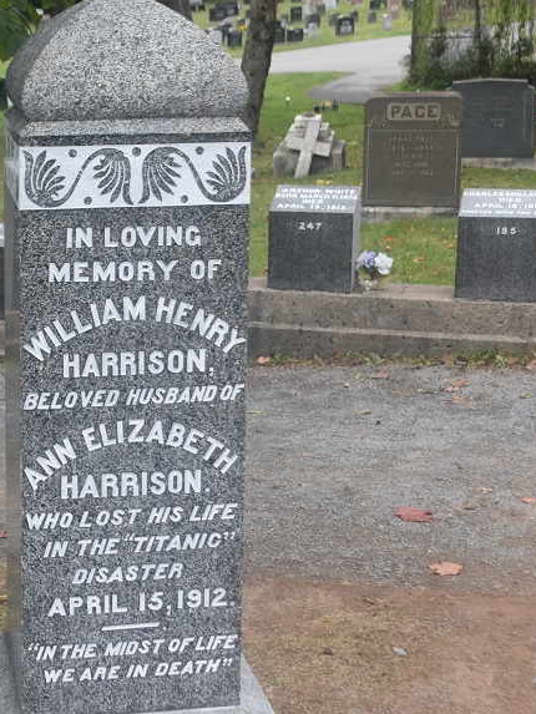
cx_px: 54
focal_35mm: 219
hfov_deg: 6.8
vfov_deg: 9.0
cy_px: 324
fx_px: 4517
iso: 360
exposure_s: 1/250
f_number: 8
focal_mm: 85
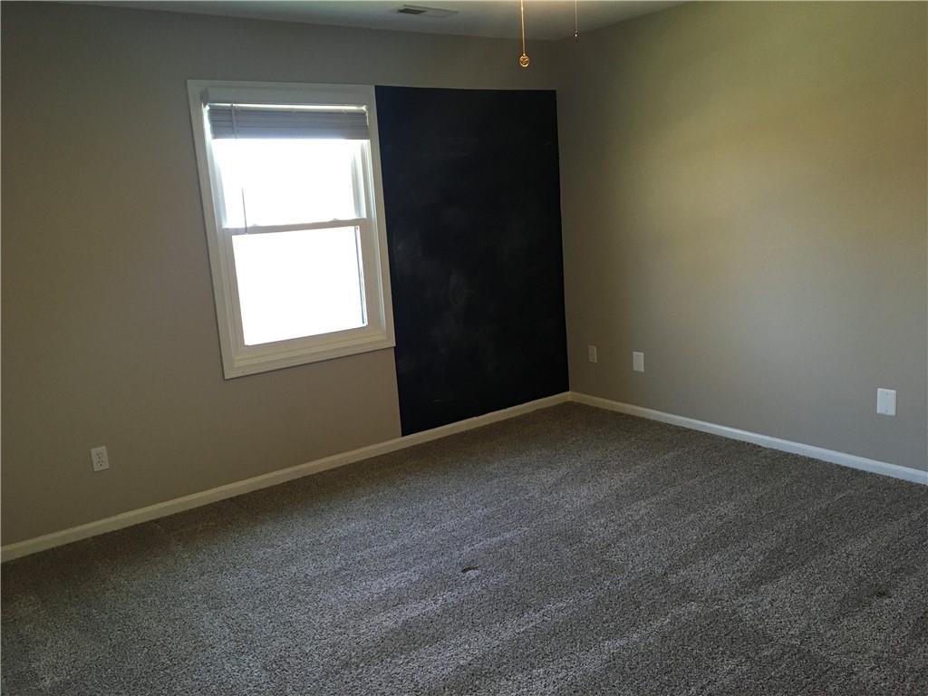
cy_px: 348
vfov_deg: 48.2
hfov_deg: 61.7
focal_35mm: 29
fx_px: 777
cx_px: 464
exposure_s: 1/30
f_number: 2.2
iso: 125
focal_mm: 4.15
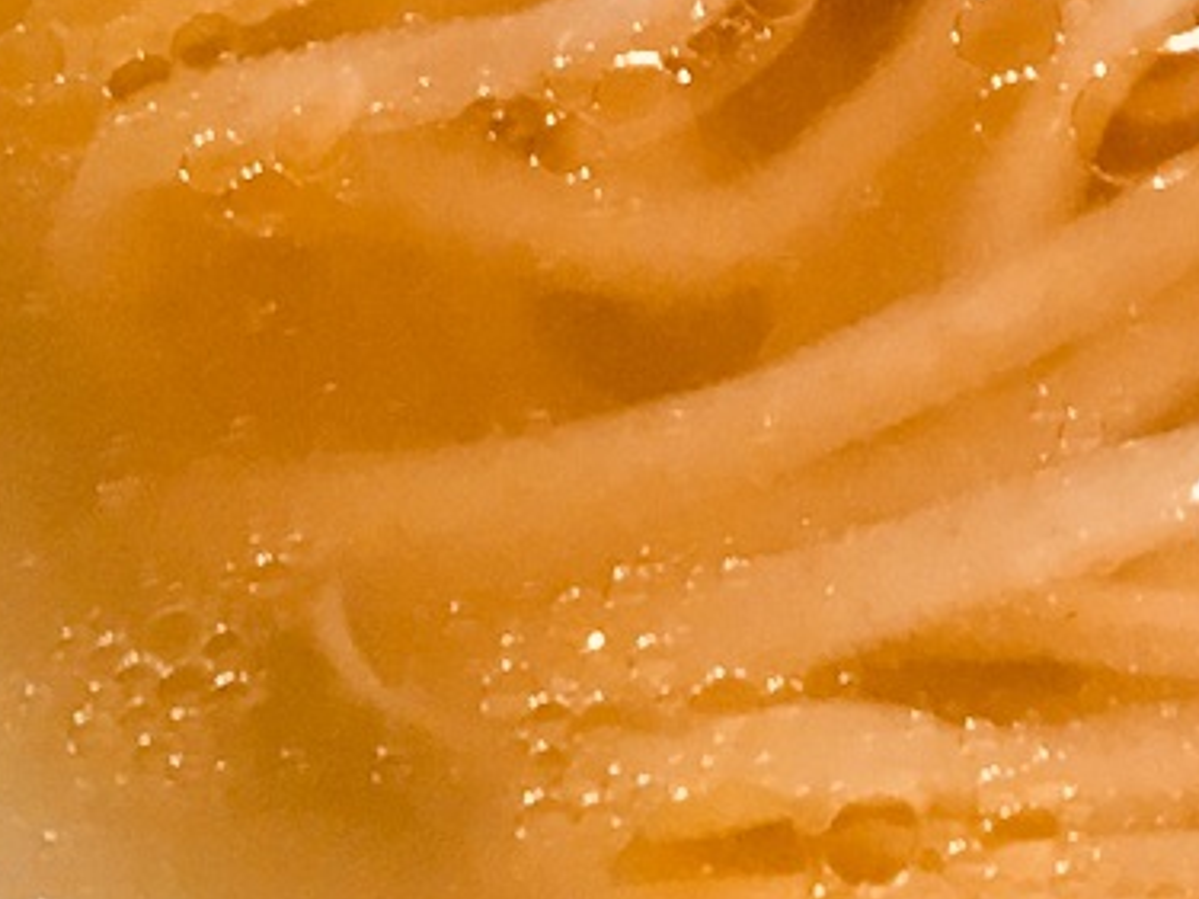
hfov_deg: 9.8
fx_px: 6475
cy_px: -693
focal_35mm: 187
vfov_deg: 7.7
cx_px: 2440
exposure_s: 1/30
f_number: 2.2
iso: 80
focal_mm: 4.15
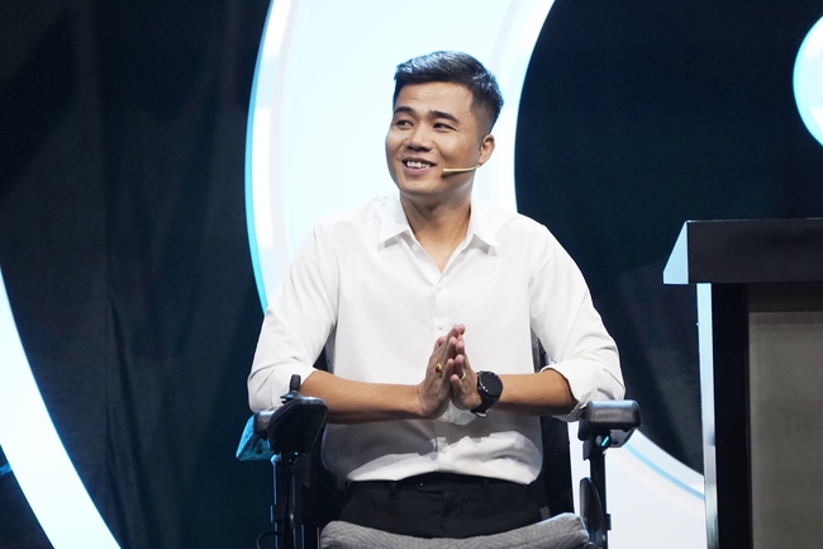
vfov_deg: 3.8
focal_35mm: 364
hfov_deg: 5.7
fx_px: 8319
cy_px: 274
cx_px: 412
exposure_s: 1/320
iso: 4000
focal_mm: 243
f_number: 6.3
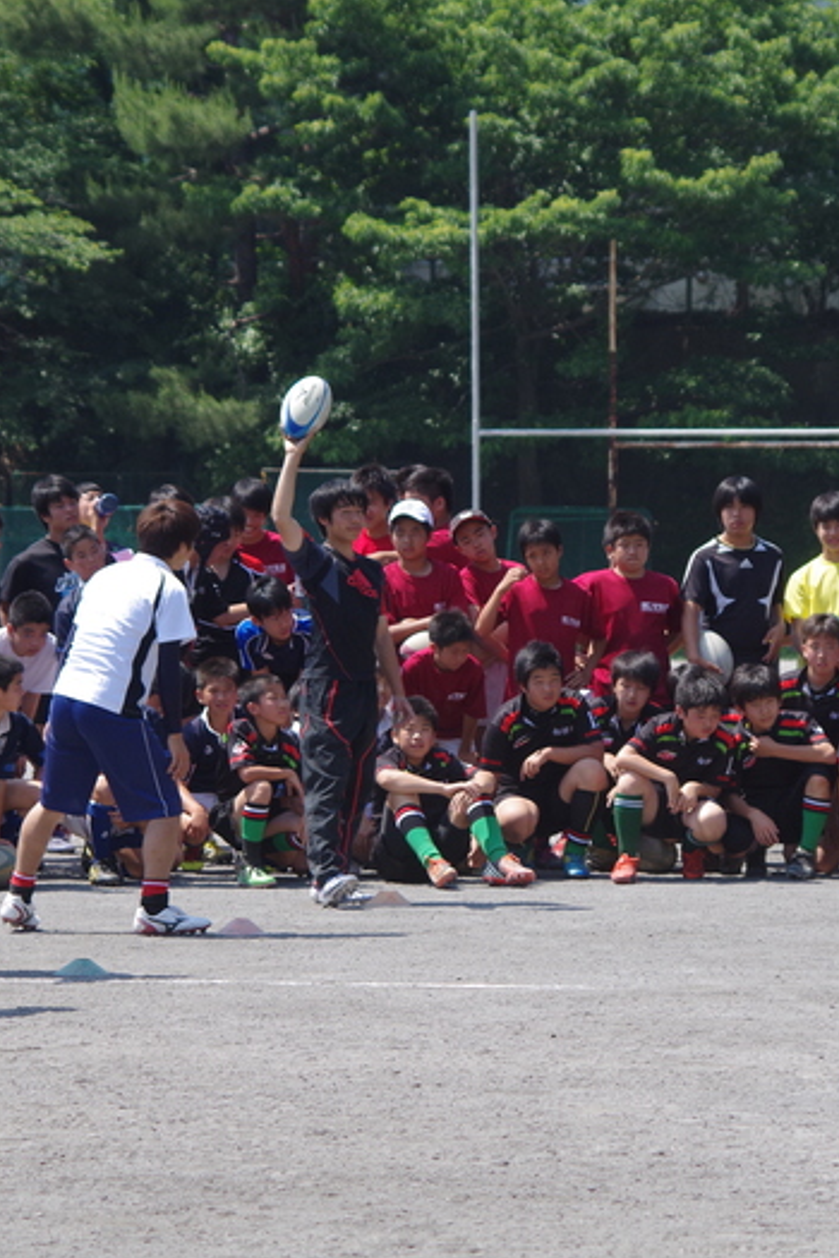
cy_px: 631
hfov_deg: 7.7
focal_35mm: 178
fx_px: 6222
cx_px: 467
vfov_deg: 11.5
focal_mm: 77.5
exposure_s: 1/800
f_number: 5.6
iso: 400
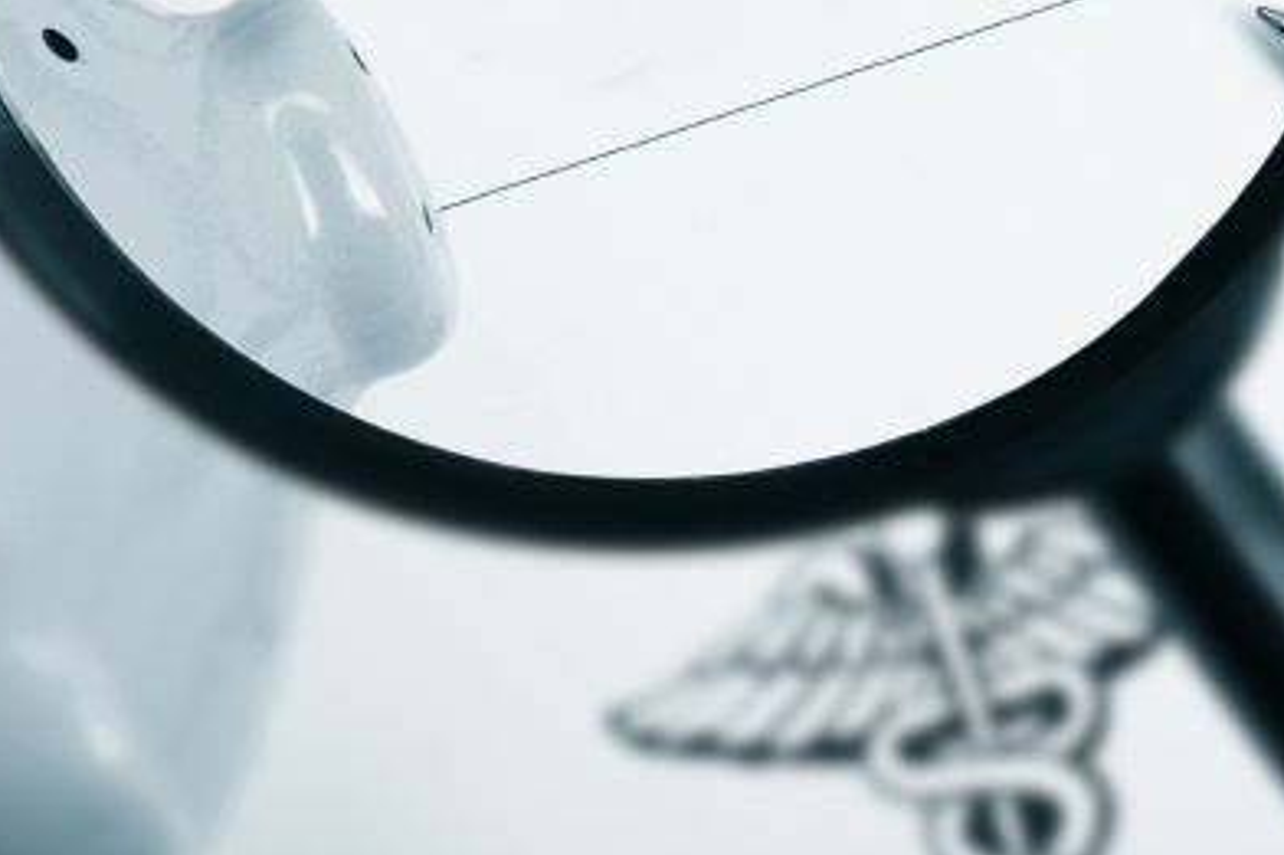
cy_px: 84
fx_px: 4634
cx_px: 563
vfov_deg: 10.5
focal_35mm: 130
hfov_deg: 15.8
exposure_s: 1/180
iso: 200
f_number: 19
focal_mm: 40
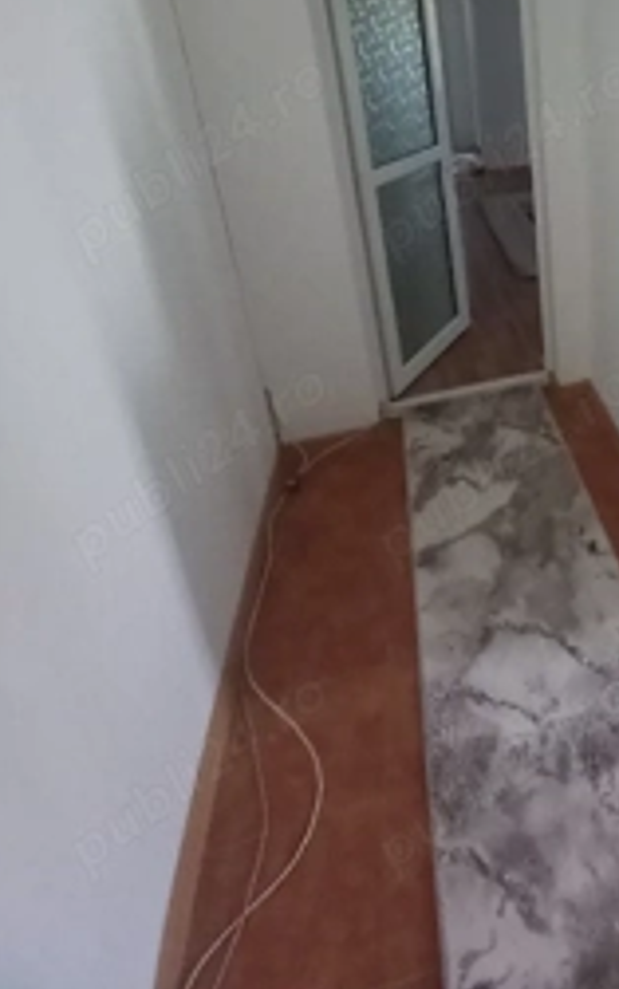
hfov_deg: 47.9
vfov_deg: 72.0
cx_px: 584
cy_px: 205
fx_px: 593
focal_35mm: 22
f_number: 2.2
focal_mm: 1.13
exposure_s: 1/14.3
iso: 800
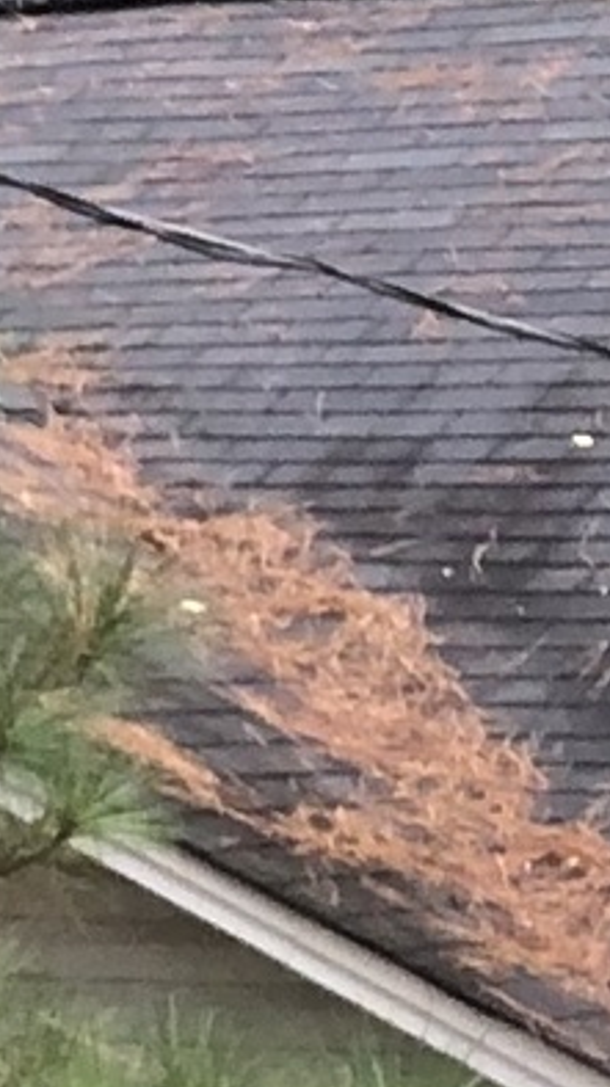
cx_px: -1482
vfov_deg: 9.0
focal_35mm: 238
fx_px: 6858
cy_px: 1024
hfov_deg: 4.8
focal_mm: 4
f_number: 1.8
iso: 40
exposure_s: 1/20
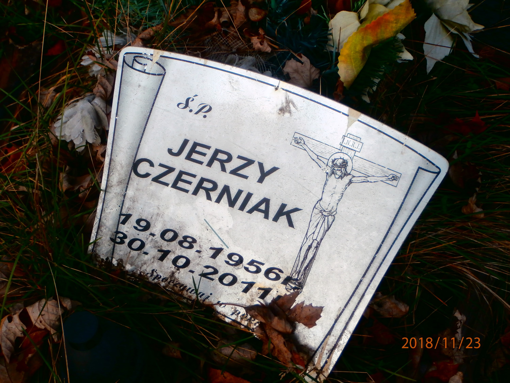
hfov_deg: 28.6
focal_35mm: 68
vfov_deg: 21.6
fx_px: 1002
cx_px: 255
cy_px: 192
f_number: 4.7
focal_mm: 12.1
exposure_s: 1/320
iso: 100
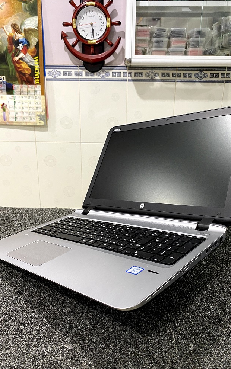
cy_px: 183
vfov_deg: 66.5
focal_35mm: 28
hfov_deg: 44.5
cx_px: 114
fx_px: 282
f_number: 1.8
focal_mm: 4.25
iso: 125
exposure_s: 1/50
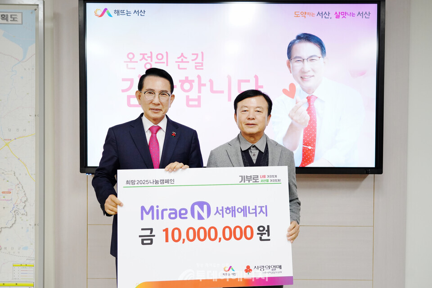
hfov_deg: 53.1
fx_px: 432
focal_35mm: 36
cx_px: 216
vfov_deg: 36.9
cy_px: 144
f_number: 4
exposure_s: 1/250
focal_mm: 36
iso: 3200
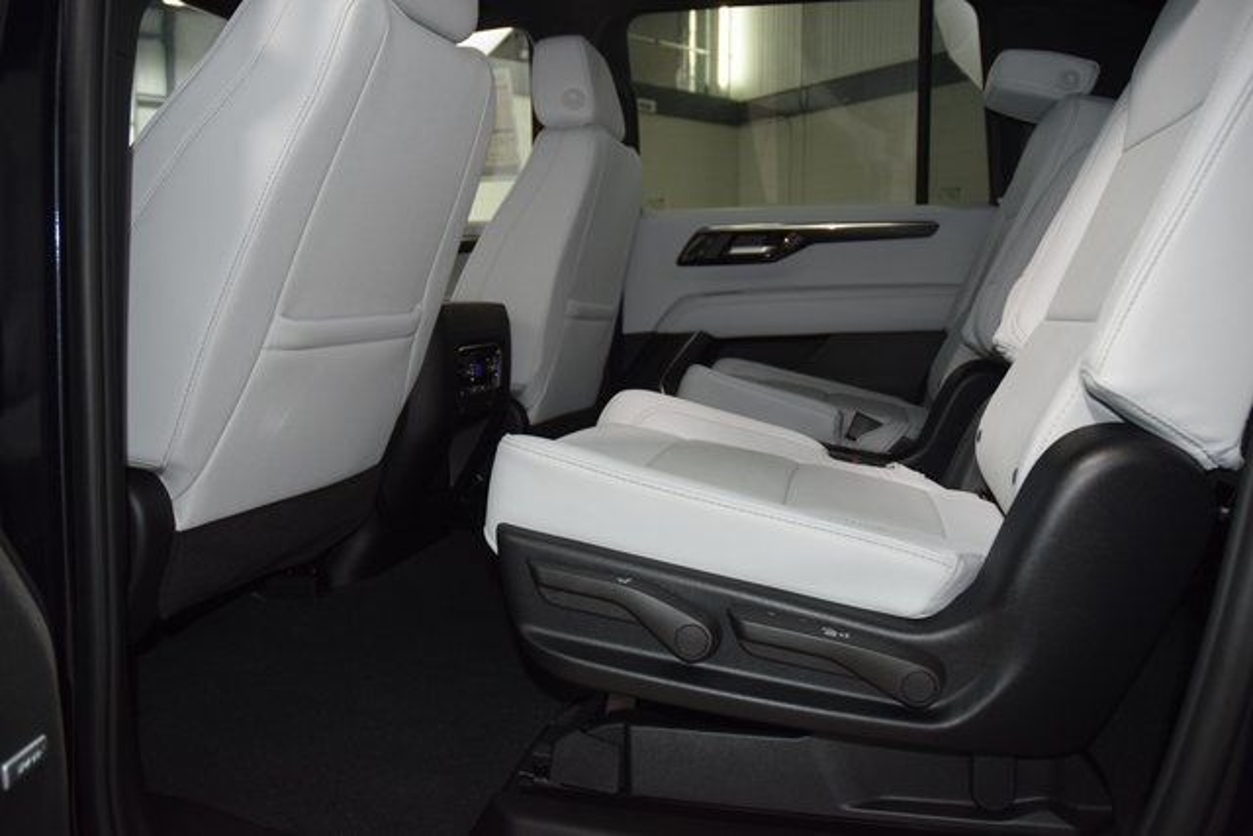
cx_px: 626
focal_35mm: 27
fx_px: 940
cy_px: 418
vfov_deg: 48.0
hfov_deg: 67.4
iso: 1100
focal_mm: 18
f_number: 3.5
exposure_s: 1/60
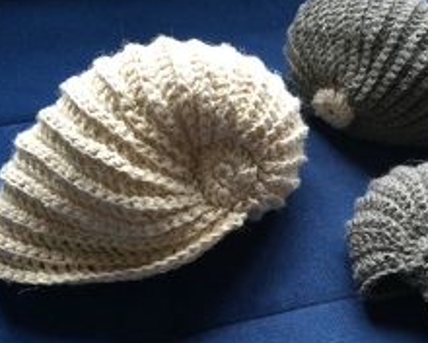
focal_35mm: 48
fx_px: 608
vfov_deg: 31.4
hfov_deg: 38.2
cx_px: 295
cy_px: 195
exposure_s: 1/33
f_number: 2.4
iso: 125
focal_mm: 3.3
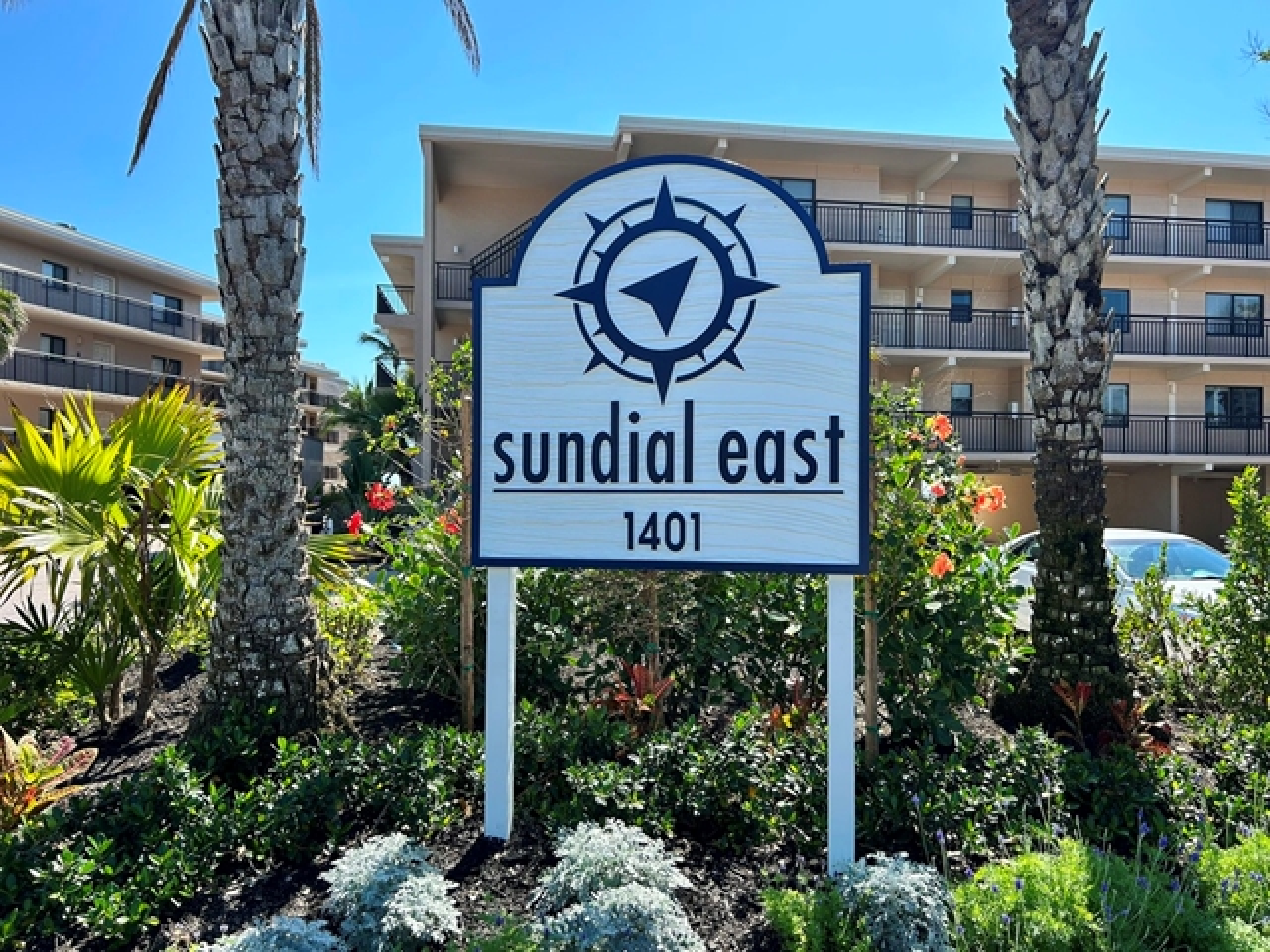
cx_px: 635
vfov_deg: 53.1
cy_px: 476
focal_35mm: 26
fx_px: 954
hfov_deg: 67.3
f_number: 1.5
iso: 50
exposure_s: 1/2045
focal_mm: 5.7
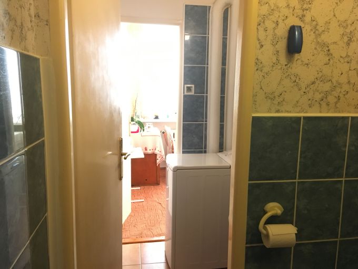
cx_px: 179
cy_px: 134
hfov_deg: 61.7
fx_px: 300
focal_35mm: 29
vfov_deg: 48.2
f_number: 2.2
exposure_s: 1/25
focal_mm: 4.15
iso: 200
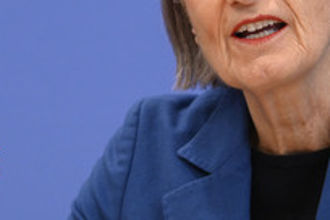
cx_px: 227
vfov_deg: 4.6
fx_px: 2731
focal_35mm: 298
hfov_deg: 6.9
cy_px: 36
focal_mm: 135
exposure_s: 1/640
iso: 5000
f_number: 5.6
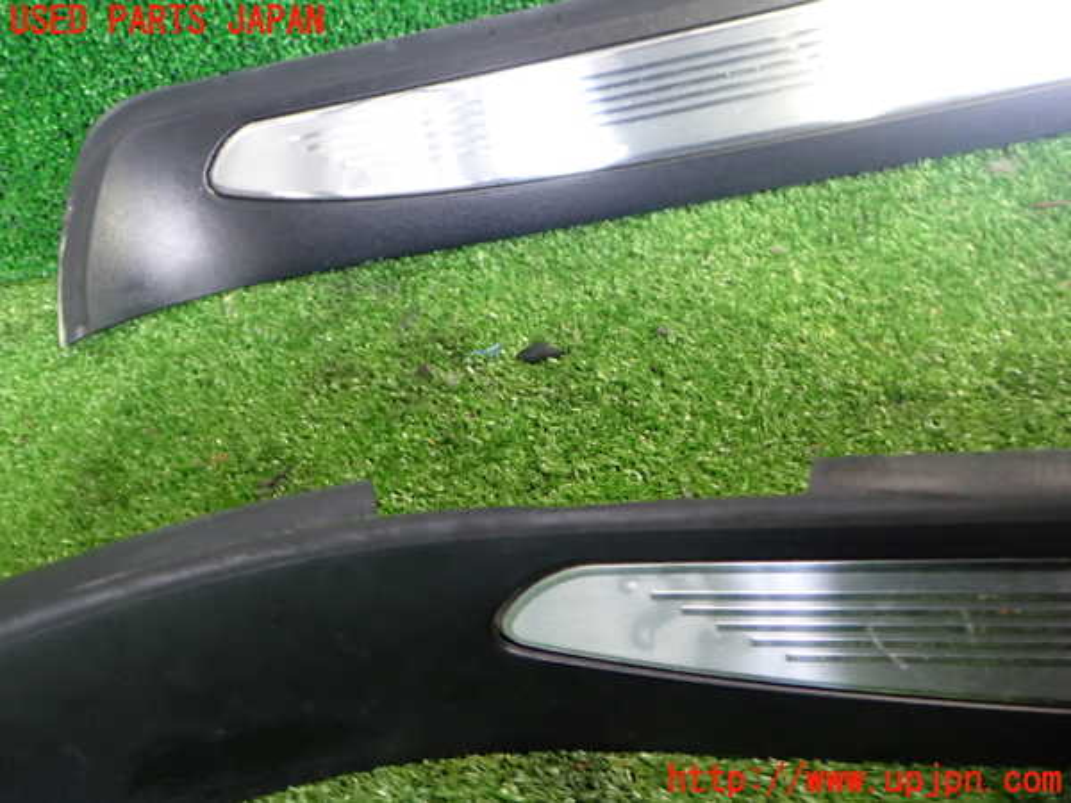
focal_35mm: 30
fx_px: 928
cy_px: 402
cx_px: 536
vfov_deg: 46.8
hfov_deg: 60.0
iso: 640
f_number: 2.3
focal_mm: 5.4
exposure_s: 1/30
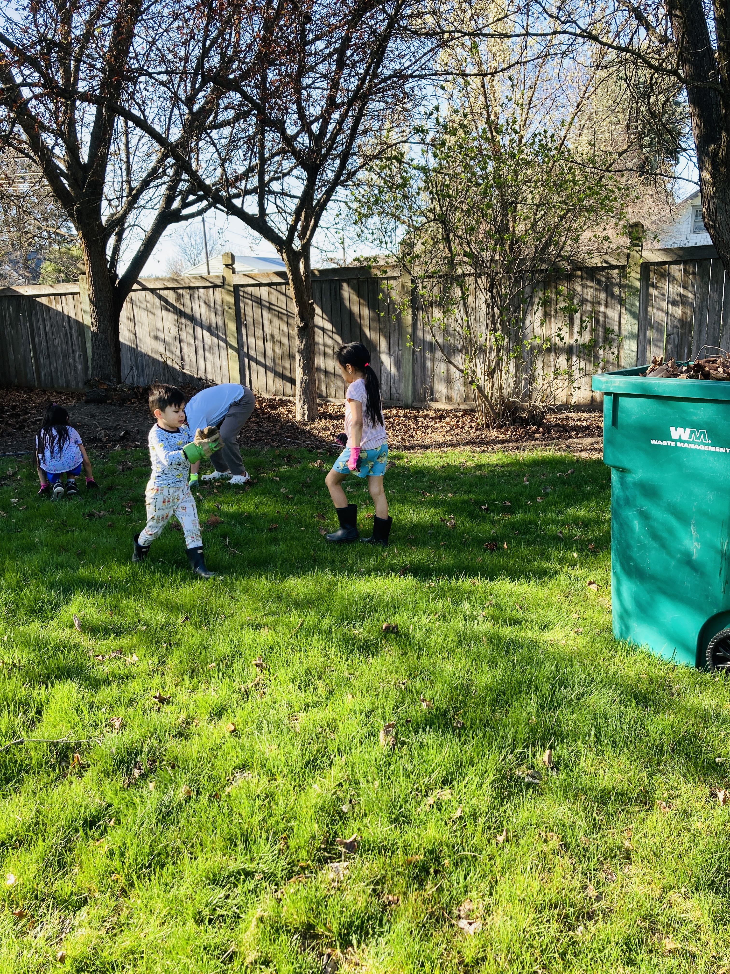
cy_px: 487
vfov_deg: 63.4
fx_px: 787
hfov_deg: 49.7
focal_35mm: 28
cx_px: 365
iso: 20
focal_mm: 3.99
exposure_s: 1/249
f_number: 1.8
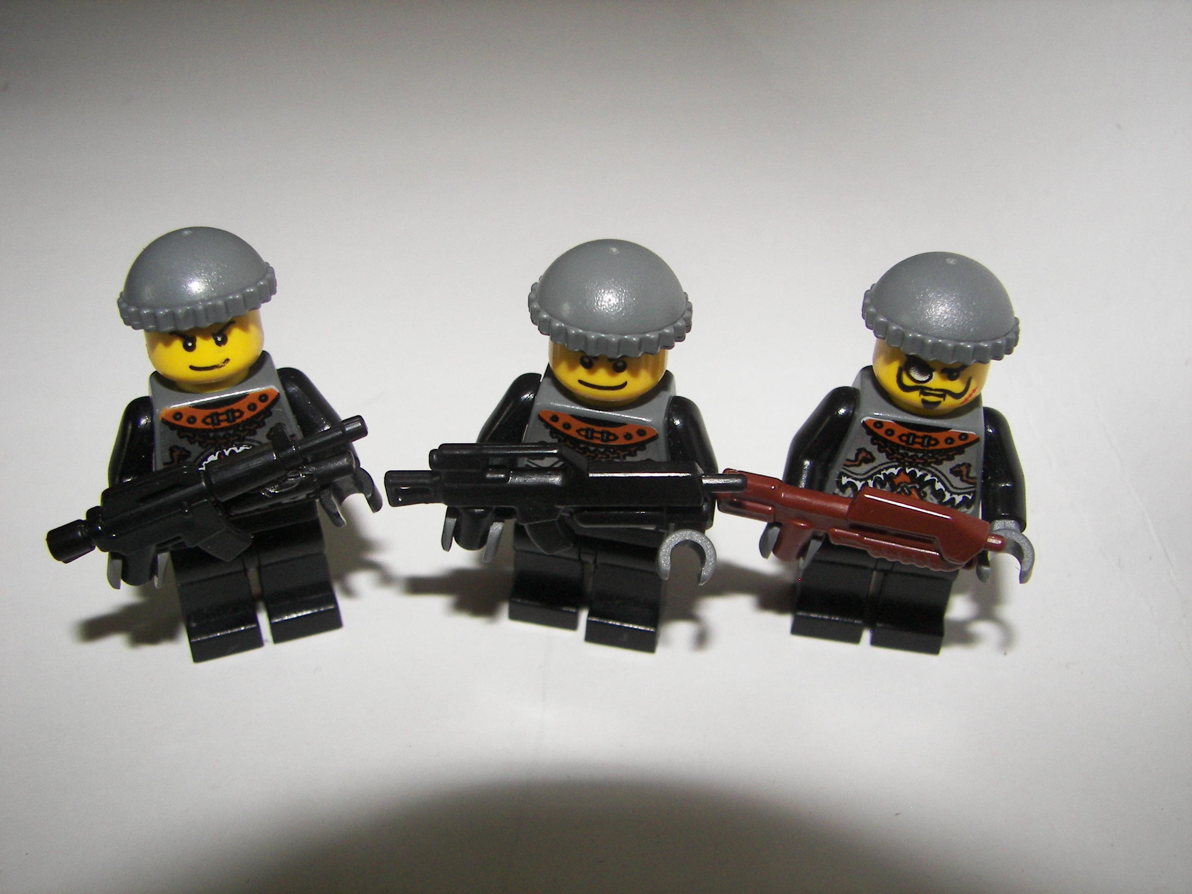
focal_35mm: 36
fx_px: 1240
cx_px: 596
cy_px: 447
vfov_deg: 39.7
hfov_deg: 51.4
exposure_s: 1/30
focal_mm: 6
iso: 100
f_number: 2.8
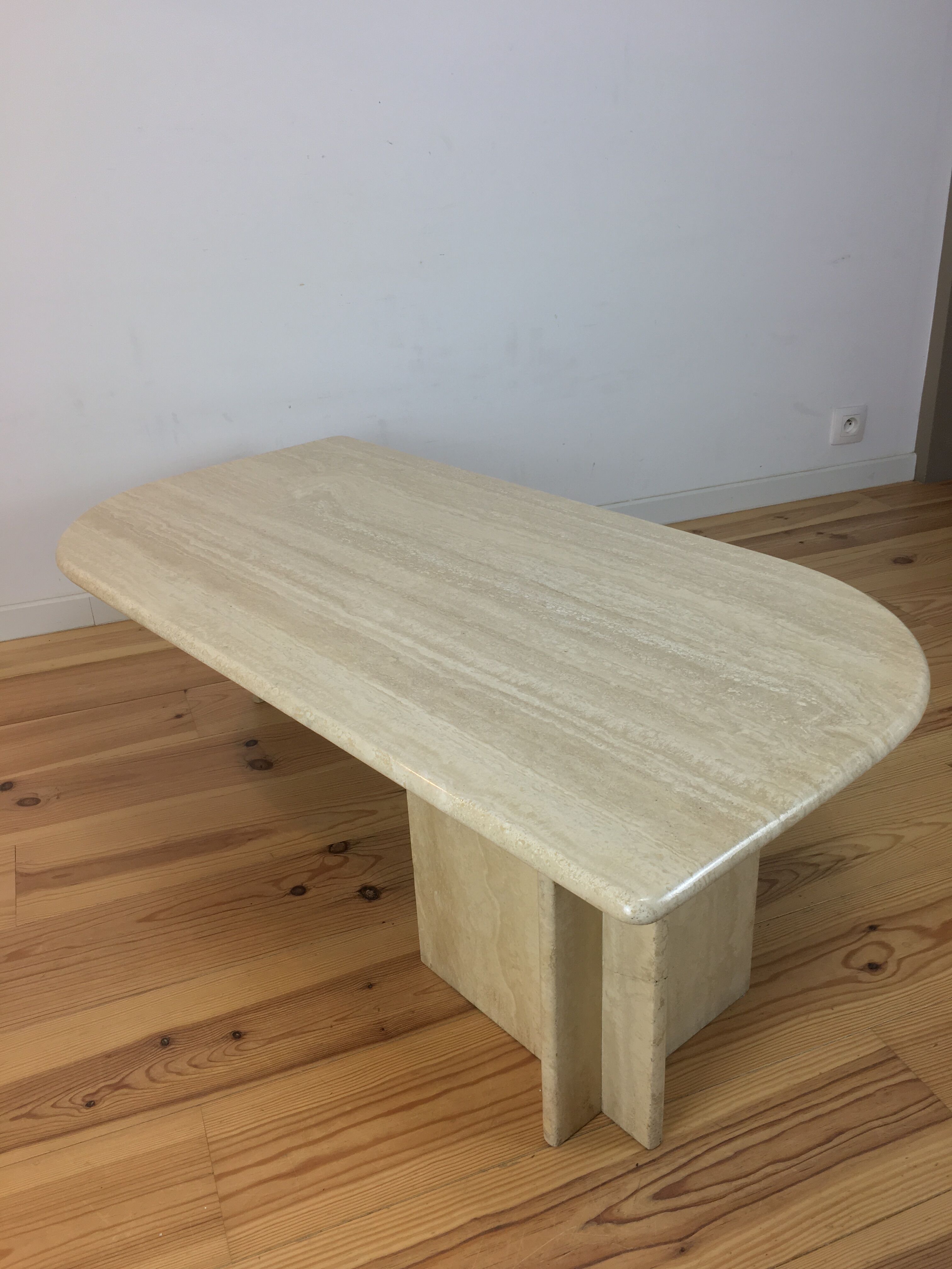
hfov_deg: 48.2
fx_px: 1063
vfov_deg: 61.7
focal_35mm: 29
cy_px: 634
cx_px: 476
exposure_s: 1/33
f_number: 2.2
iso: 25
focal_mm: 4.15
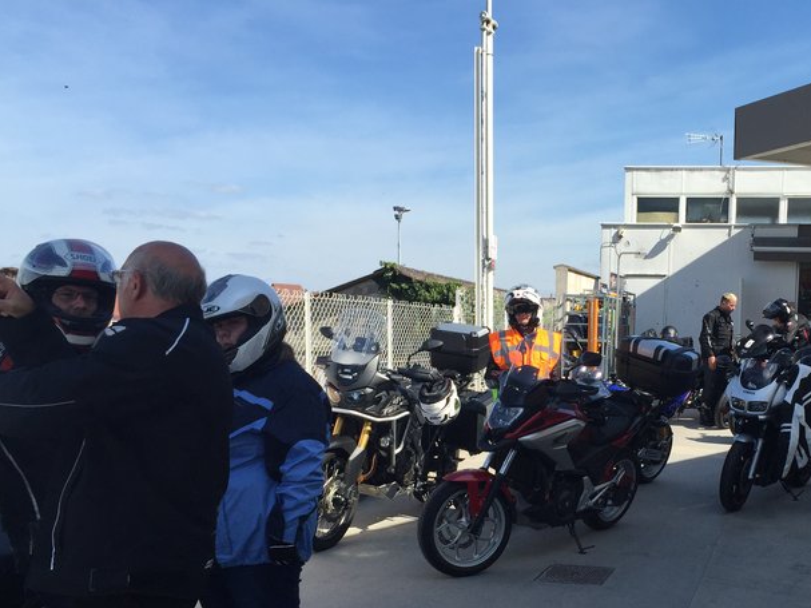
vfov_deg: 33.1
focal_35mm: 43
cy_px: 440
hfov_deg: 42.9
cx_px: 577
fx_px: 1007
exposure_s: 1/1647
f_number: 2.2
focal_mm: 4.15
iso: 32
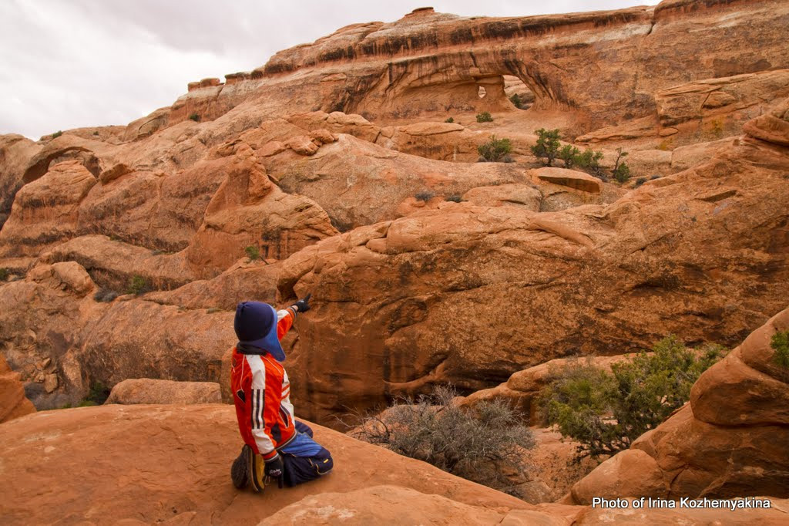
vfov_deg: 43.6
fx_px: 657
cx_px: 394
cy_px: 263
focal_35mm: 30
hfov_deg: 61.9
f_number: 9
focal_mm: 20
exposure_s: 1/60
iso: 200
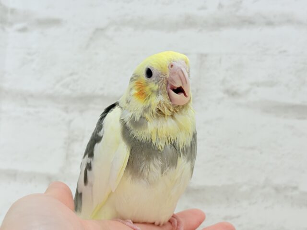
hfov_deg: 36.8
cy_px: 115
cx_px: 154
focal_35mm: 52
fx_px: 461
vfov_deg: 28.0
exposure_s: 1/100
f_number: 1.6
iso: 80
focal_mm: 5.96
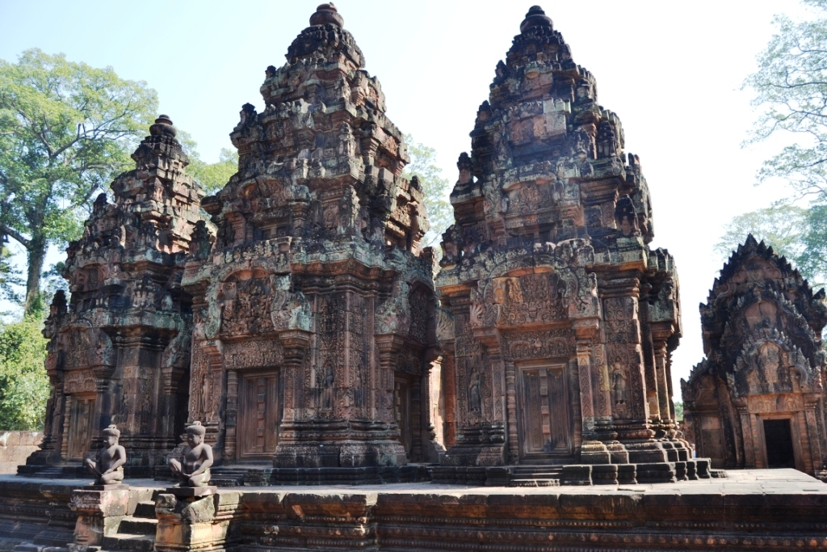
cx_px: 414
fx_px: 620
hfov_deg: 67.4
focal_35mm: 27
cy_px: 276
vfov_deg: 47.9
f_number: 5.6
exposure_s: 1/125
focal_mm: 18
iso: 100
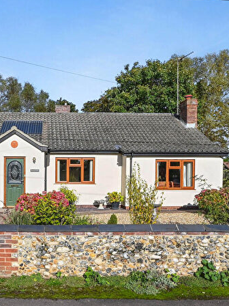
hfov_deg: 61.0
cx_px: 66
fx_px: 185
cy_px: 155
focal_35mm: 21
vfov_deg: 79.0
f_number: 11
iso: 500
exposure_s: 1/800
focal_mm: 14
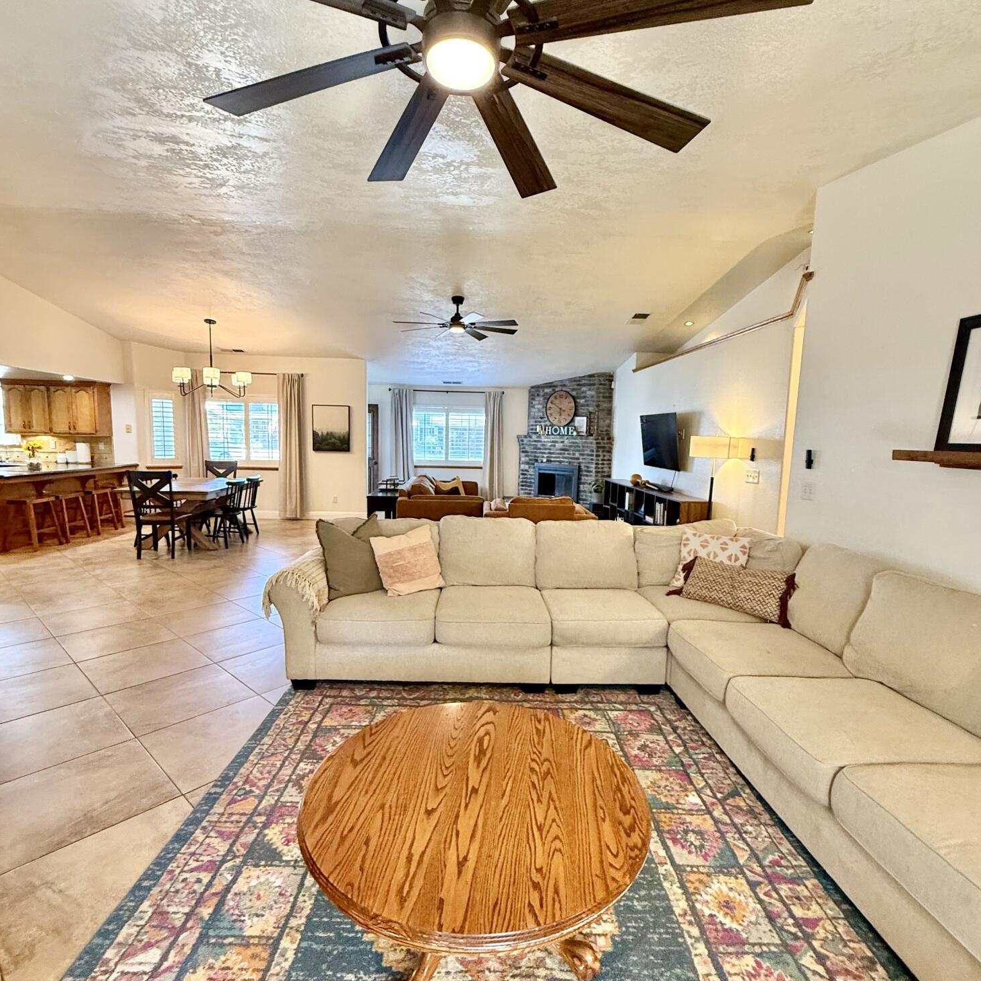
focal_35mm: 17
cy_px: 503
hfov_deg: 84.0
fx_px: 545
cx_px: 488
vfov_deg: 84.0
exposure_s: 1/60
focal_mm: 2.22
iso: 400
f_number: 2.2
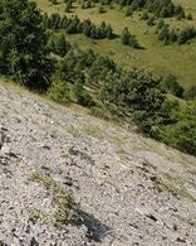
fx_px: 261
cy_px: 44
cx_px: -79
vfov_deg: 47.1
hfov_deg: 29.6
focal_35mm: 36
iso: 200
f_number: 16
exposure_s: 1/80
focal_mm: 10
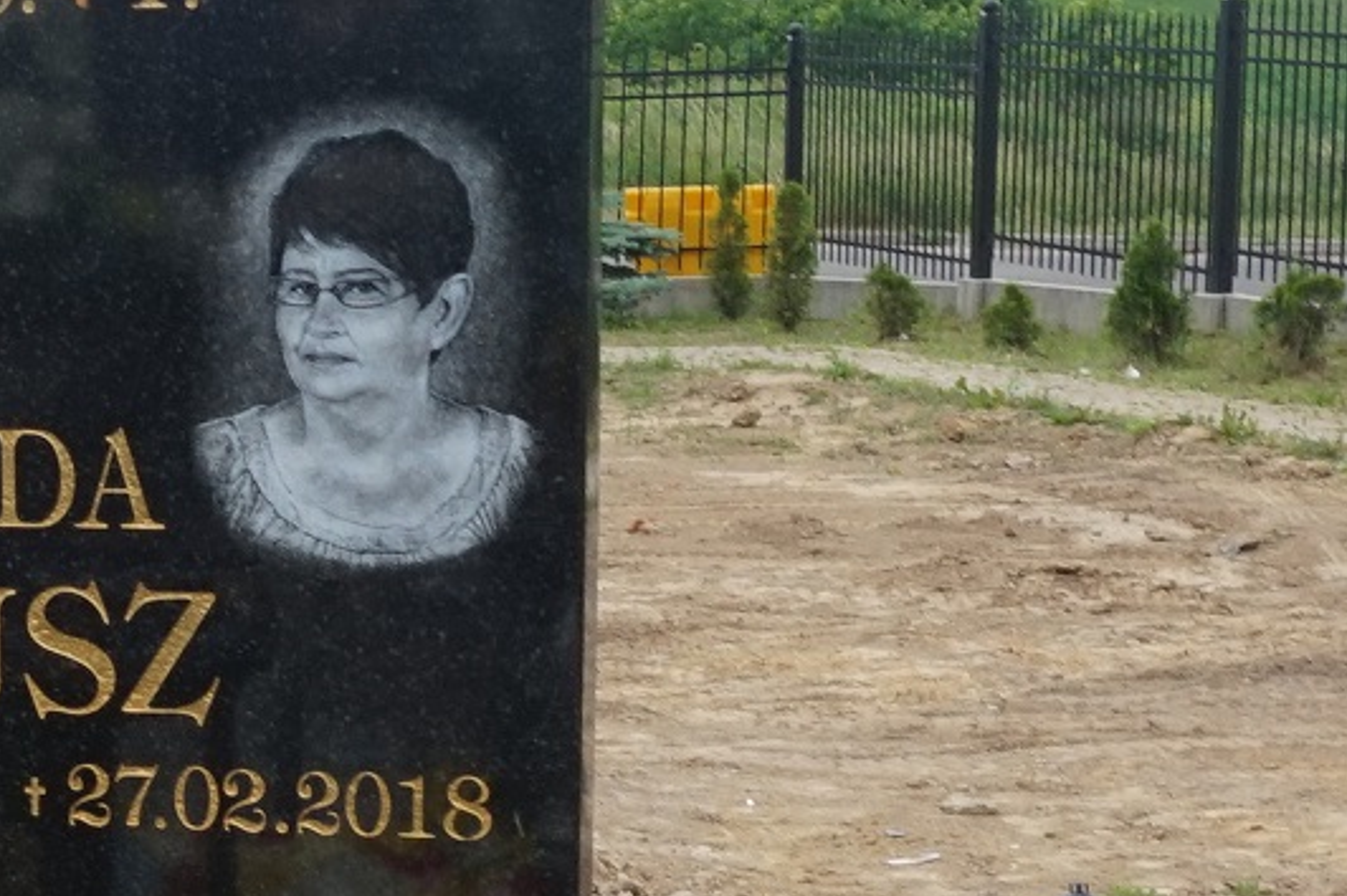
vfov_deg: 10.9
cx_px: -456
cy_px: 1073
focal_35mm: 123
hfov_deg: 15.7
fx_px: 4599
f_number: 13
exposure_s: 1/80
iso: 100
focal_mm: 16
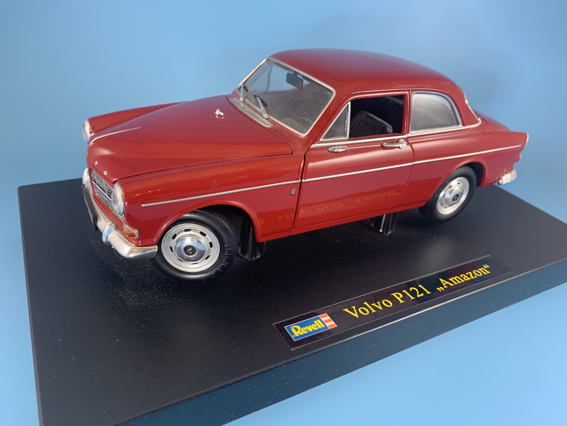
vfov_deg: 53.1
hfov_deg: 67.3
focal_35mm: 26
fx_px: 426
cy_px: 213
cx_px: 284
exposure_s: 1/50
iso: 64
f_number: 1.8
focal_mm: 4.25
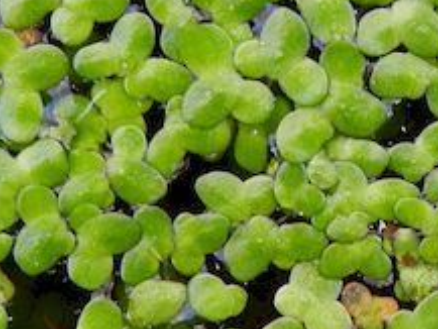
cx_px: 432
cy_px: 113
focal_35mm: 118
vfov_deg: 12.6
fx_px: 1494
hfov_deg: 16.4
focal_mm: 5.6
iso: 200
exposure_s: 1/30
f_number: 3.7
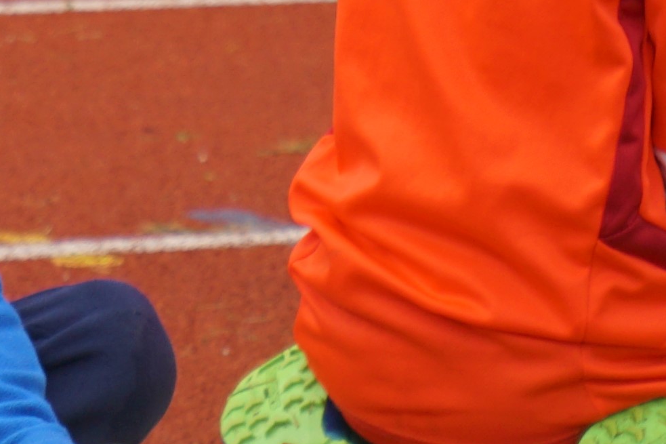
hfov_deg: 4.5
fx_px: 8471
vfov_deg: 3.0
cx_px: -119
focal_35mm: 458
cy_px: -363
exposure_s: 1/160
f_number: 4
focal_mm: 50
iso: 125
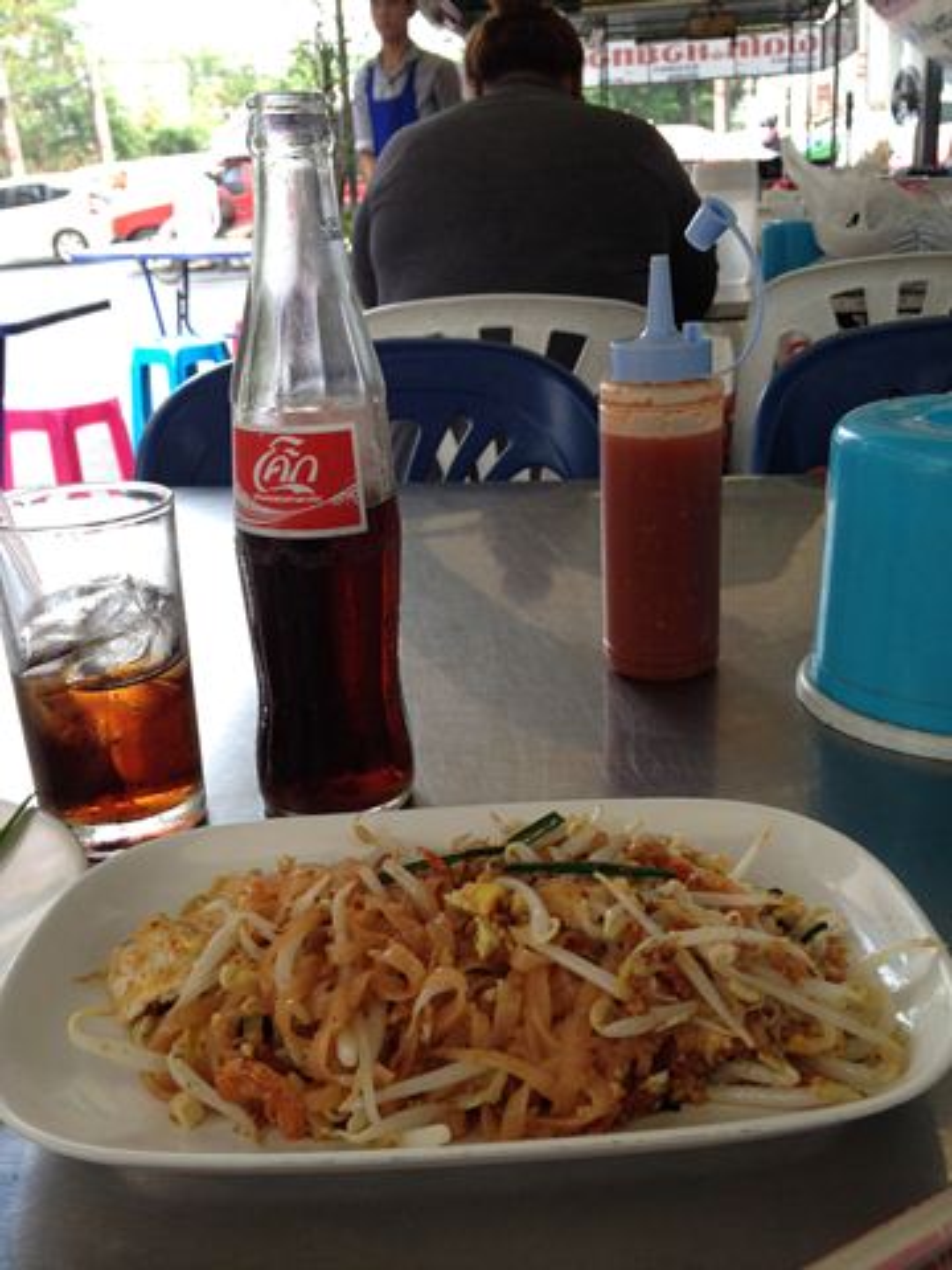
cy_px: 635
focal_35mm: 35
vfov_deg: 52.6
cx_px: 476
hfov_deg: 40.7
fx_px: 1283
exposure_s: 1/120
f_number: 2.4
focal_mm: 4.28
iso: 100
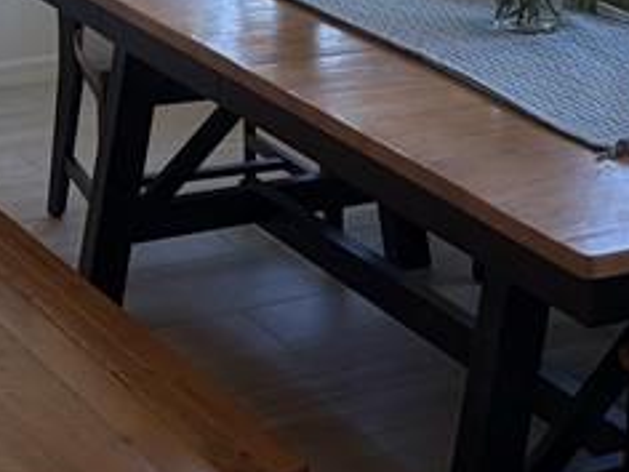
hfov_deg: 17.4
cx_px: 405
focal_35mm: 113
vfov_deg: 12.7
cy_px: -141
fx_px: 2053
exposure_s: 1/182
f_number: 1.6
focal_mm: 5.96
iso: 50
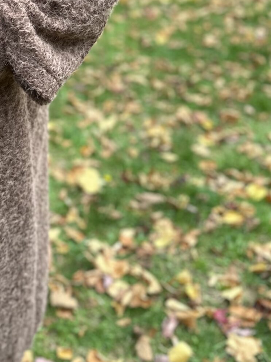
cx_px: -47
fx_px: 647
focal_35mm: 62
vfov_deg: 30.4
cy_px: 72
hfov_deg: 22.0
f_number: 1.78
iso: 80
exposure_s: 1/121
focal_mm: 6.86
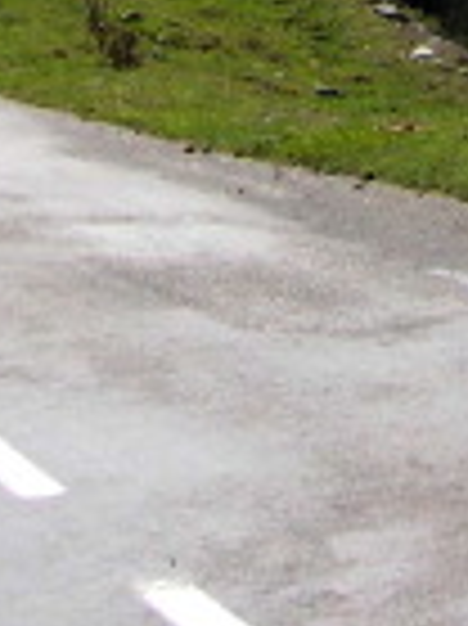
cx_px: 765
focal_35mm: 211
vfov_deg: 8.7
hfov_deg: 6.9
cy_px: -779
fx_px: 3809
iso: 100
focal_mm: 8
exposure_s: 1/490
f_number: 4.8
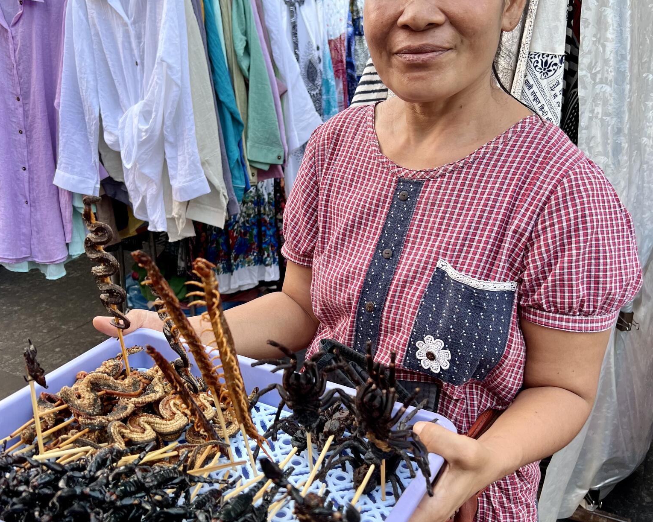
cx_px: 326
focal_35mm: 34
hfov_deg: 52.8
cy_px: 265
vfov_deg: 43.4
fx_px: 657
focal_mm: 5.7
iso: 80
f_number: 1.5
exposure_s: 1/100
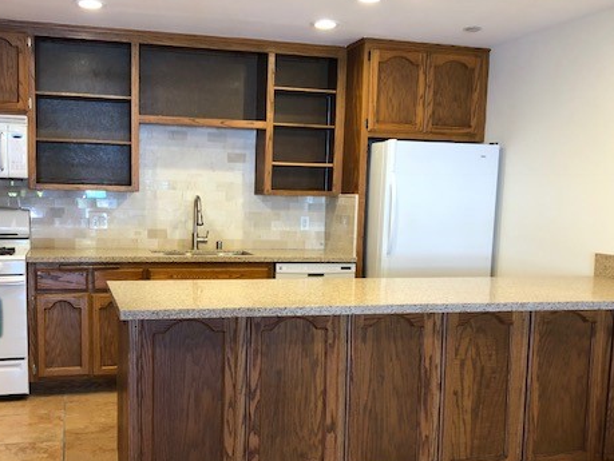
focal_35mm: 39
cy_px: 281
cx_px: 261
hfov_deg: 47.7
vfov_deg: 36.7
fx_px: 692
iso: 40
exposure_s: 1/20
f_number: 1.8
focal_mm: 3.99
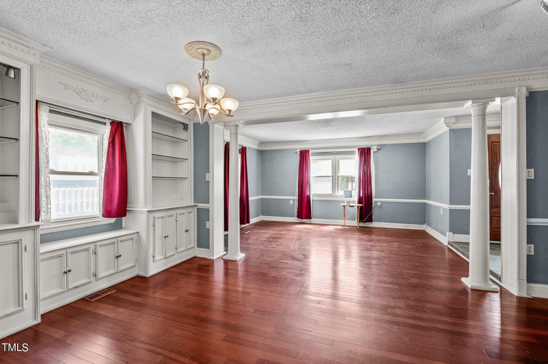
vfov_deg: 77.2
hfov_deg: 100.4
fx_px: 228
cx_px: 274
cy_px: 182
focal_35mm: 15
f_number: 6.3
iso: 400
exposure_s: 1/15
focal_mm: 15
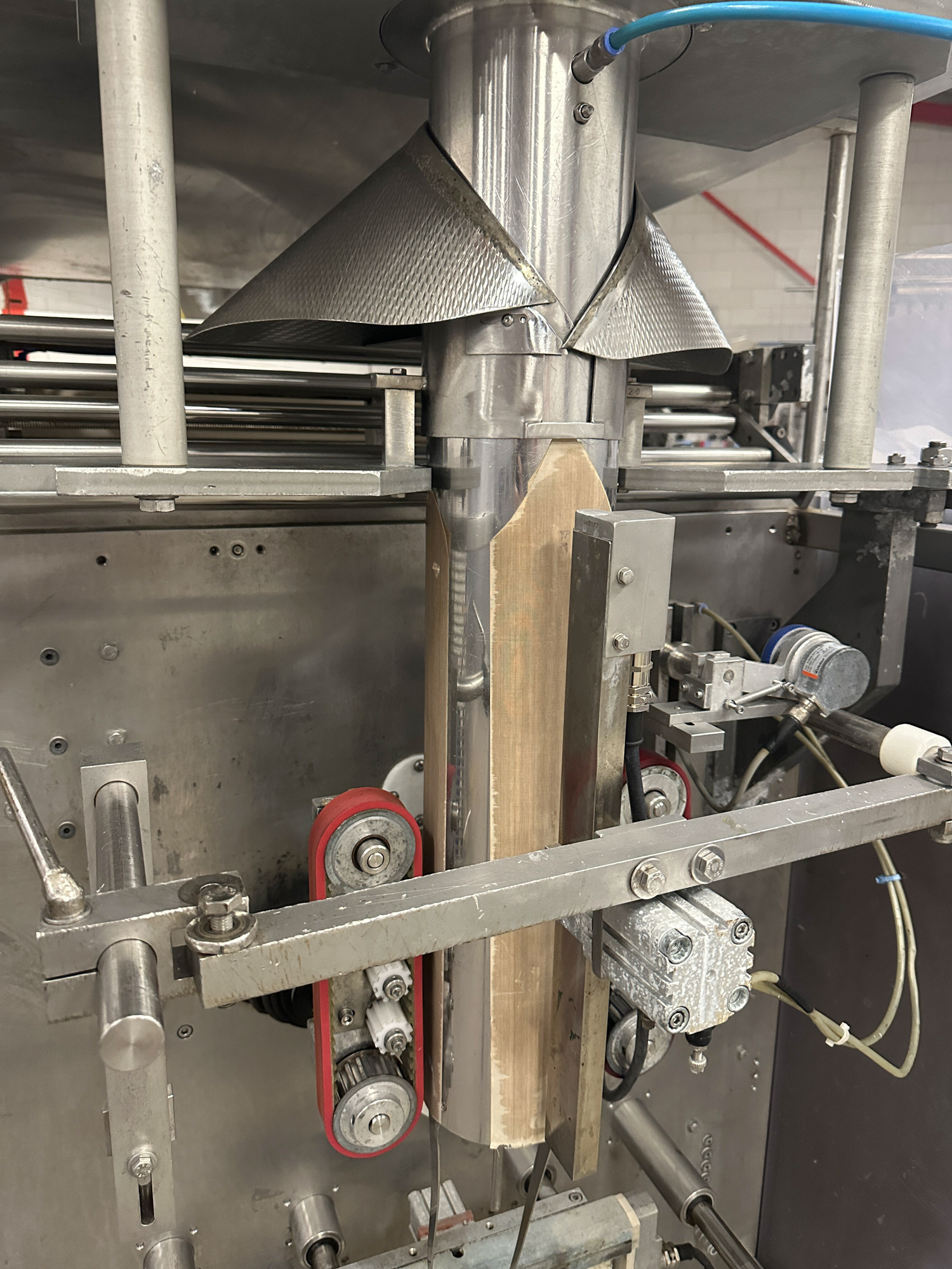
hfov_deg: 56.8
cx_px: 476
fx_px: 880
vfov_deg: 71.6
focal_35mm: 24
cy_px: 634
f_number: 1.8
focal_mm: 6.86
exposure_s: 1/50
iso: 640
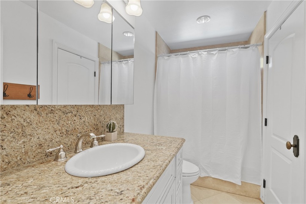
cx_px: 153
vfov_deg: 72.1
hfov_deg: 95.0
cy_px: 102
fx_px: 140
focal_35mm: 16
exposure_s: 1/15
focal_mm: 16.5
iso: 400
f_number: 4.5
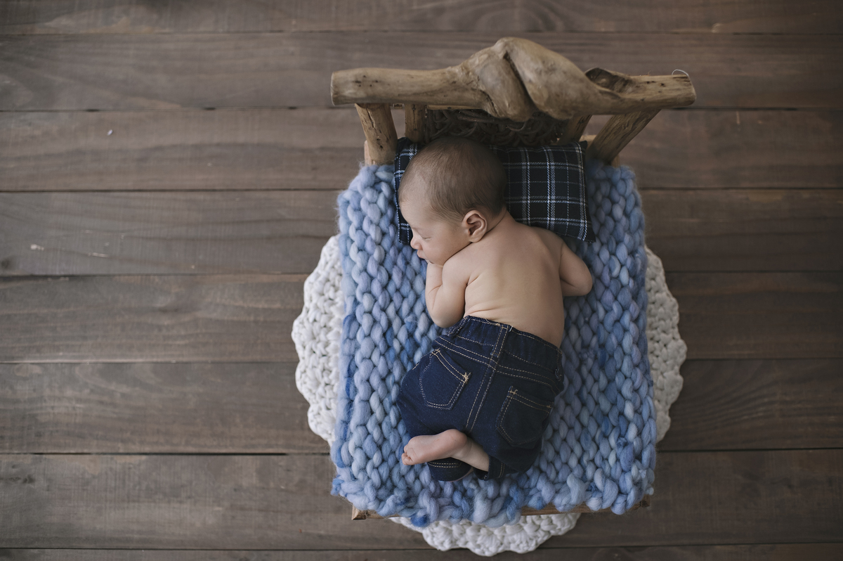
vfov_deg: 37.8
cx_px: 422
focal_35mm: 35
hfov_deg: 54.5
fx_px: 819
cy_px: 280
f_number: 2.2
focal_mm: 35
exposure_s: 1/200
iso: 200
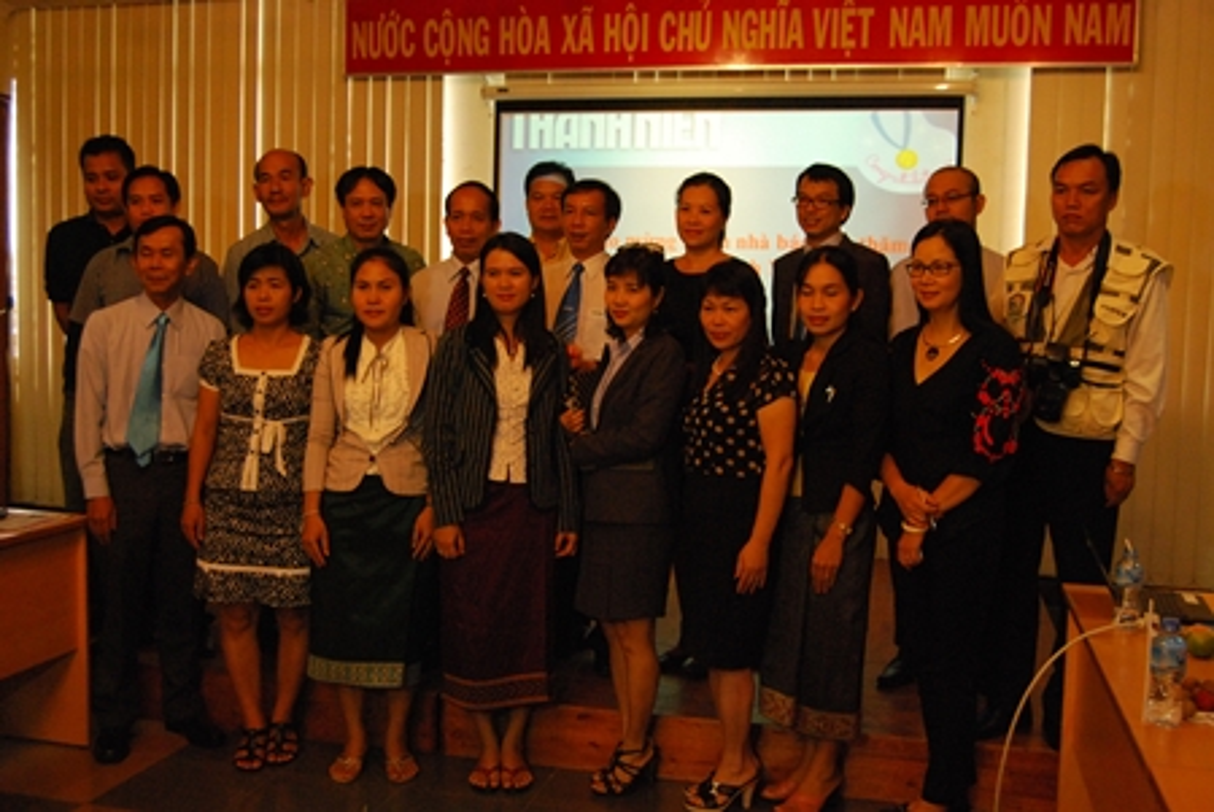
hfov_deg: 49.5
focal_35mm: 39
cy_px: 406
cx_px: 607
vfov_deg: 34.3
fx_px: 1316
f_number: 4.5
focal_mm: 26
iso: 1600
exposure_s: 1/100
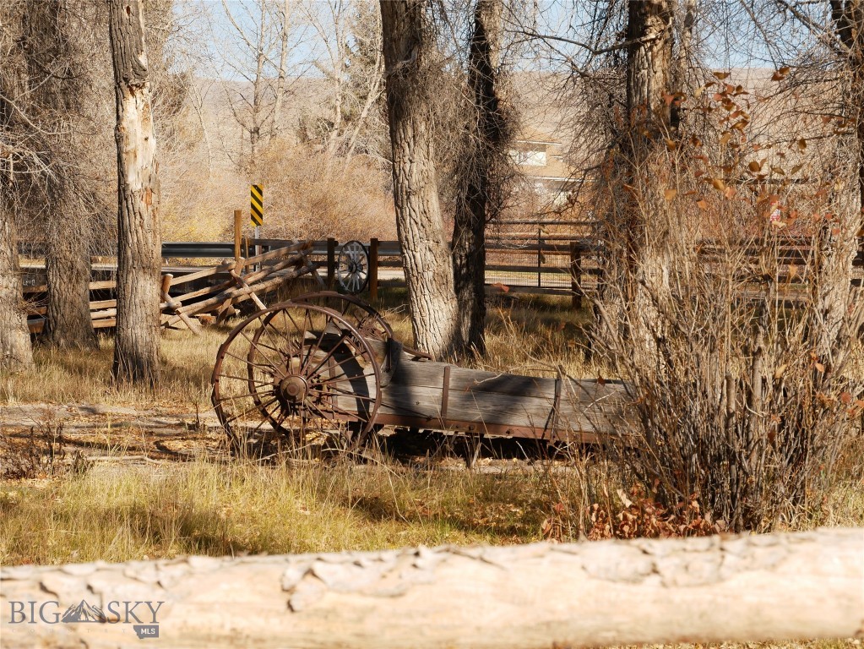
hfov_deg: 20.9
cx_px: 432
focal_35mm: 94
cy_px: 324
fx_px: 2347
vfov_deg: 15.7
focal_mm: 47
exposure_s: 1/400
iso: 200
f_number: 8
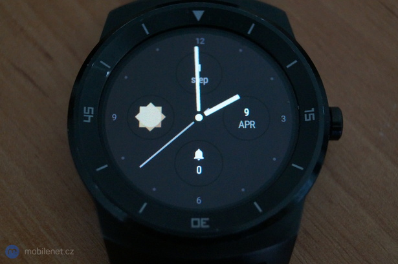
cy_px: 132
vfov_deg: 18.2
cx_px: 199
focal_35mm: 75
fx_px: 828
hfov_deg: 27.0
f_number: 5.6
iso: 3200
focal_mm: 50
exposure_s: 1/40
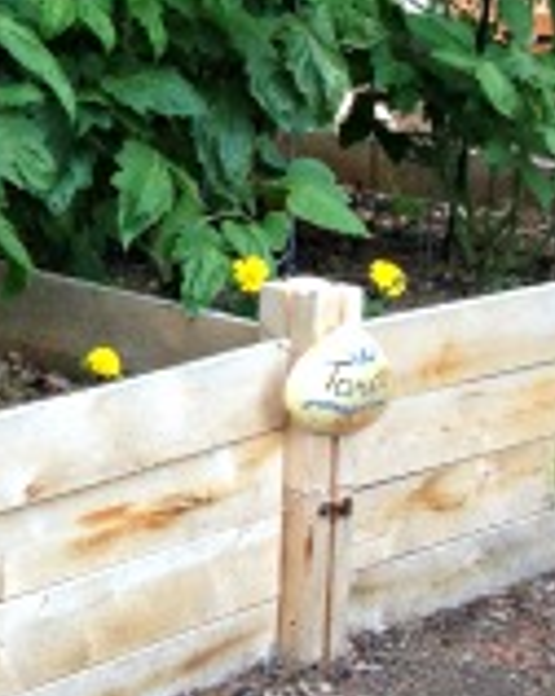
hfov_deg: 12.4
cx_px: -229
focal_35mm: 119
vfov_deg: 16.0
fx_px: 2448
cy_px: 108
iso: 64
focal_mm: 4.28
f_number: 2.4
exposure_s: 1/30
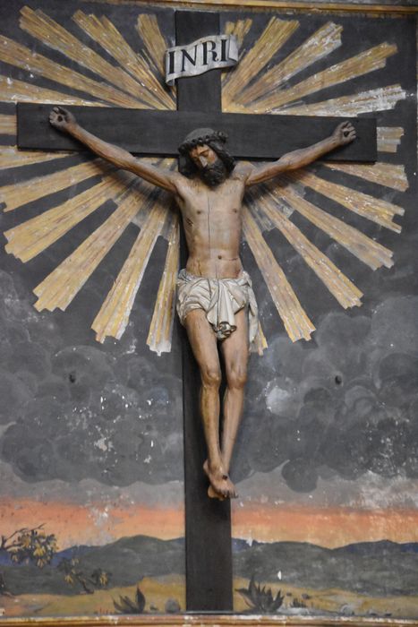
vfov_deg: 13.0
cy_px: 314
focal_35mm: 158
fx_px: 2742
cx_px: 209
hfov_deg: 8.7
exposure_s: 1/125
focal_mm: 105
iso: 12800
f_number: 4.8
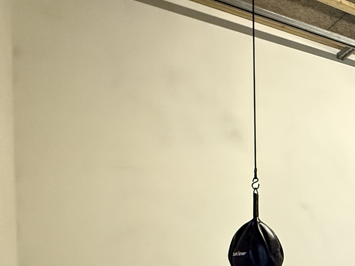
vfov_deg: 32.9
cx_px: 440
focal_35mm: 41
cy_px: 251
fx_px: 421
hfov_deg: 34.9
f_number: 2.2
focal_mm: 2.22
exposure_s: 1/50
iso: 1000
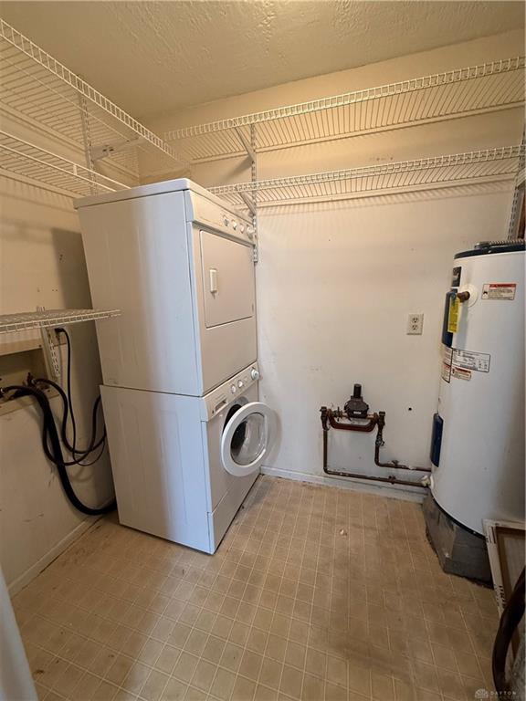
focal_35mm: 14
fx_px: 284
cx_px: 263
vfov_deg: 102.1
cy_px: 350
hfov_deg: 85.7
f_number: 2.2
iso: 200
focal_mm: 2.22
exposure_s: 1/60
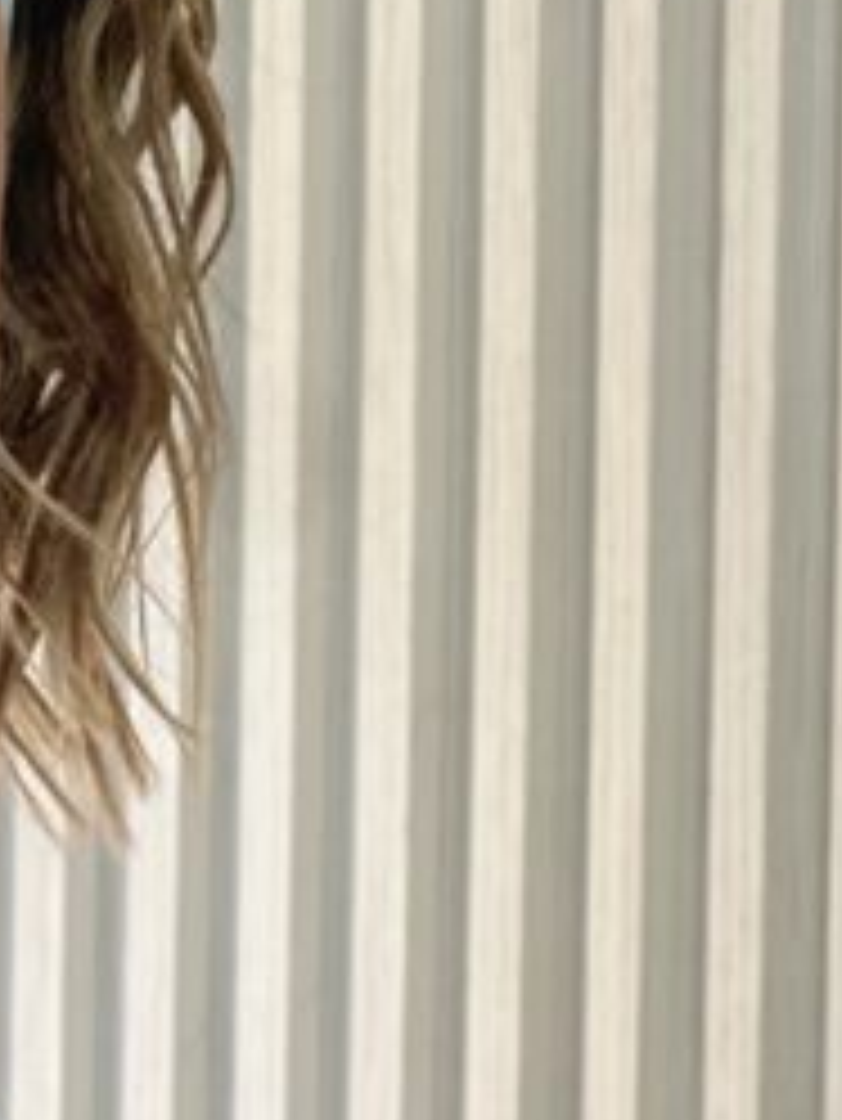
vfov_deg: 6.9
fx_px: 9332
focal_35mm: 288
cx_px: -423
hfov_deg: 5.1
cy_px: 448
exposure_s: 1/120
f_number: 2.8
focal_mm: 9
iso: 50
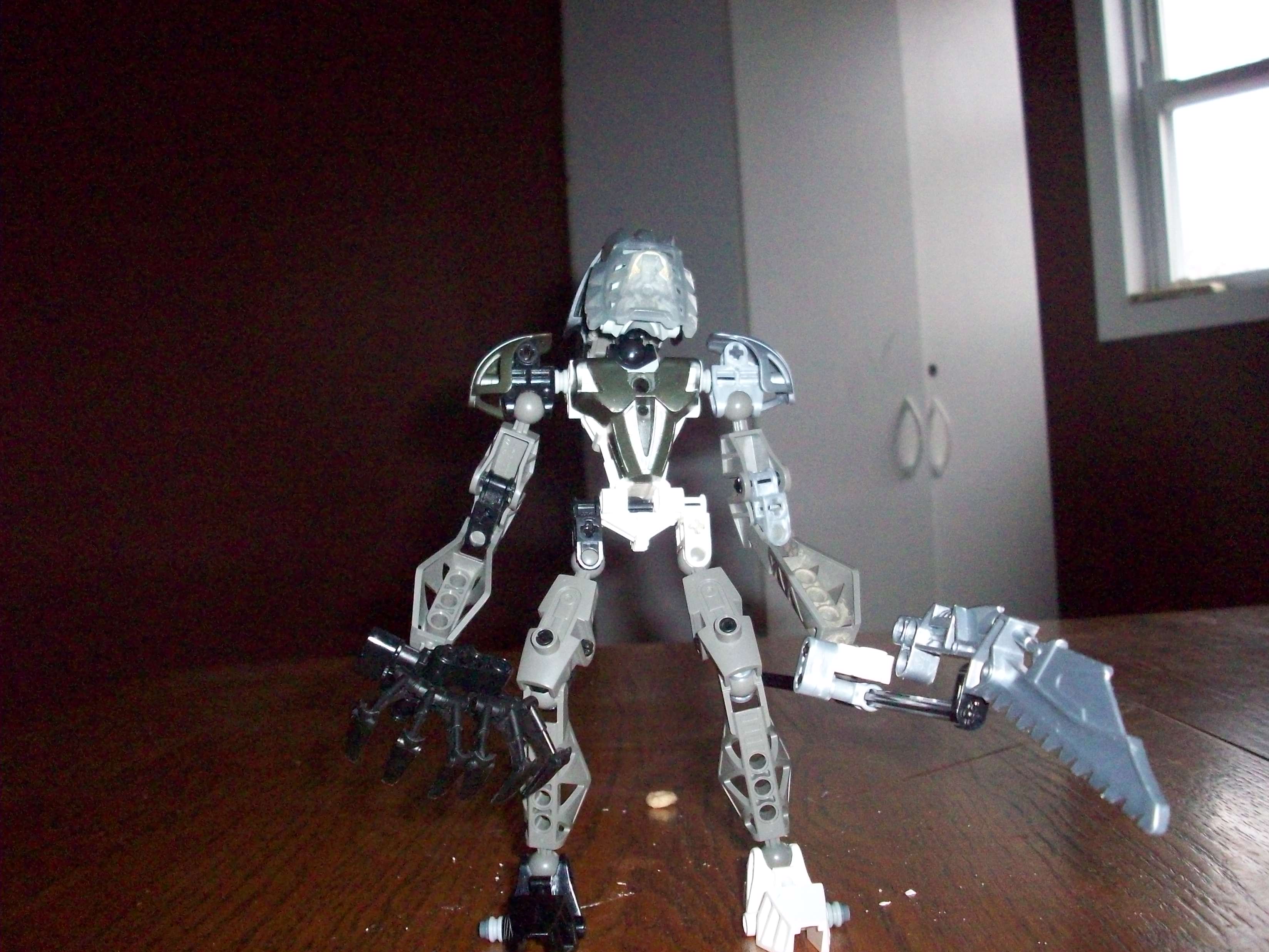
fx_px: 1356
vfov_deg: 38.7
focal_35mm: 37
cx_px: 634
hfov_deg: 50.1
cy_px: 476
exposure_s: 1/128
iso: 400
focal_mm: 6.2
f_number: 2.8
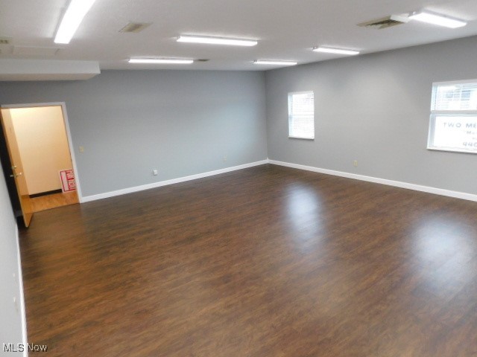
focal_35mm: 23
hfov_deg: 73.9
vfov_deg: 58.9
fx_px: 317
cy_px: 178
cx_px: 238
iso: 220
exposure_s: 1/30
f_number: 3
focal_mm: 4
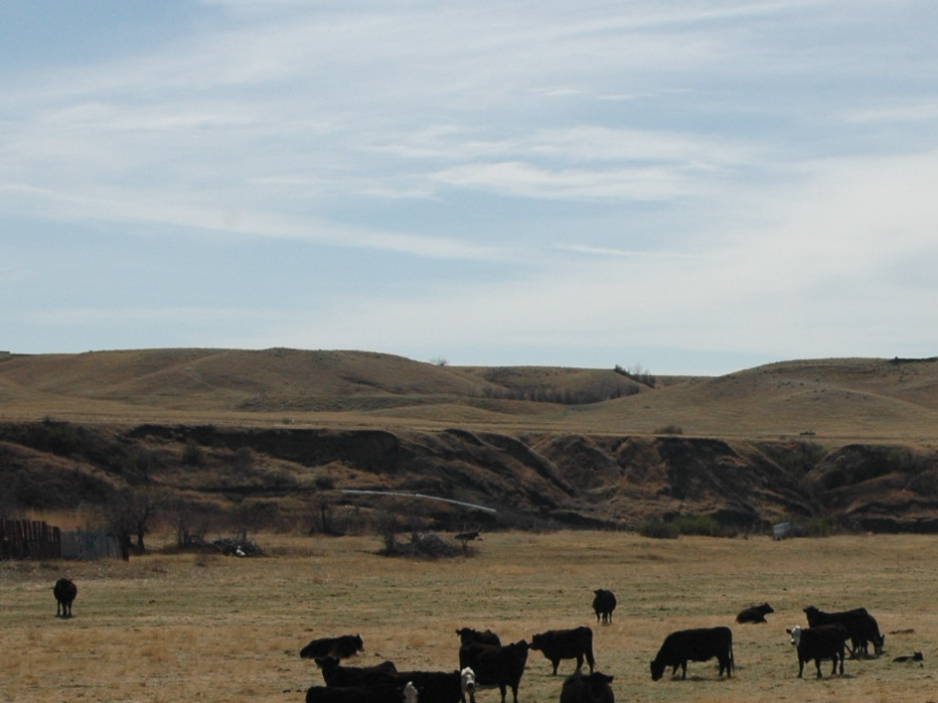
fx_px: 2686
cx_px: 813
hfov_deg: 19.5
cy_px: 673
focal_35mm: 99
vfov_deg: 14.7
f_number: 10
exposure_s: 1/400
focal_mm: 29
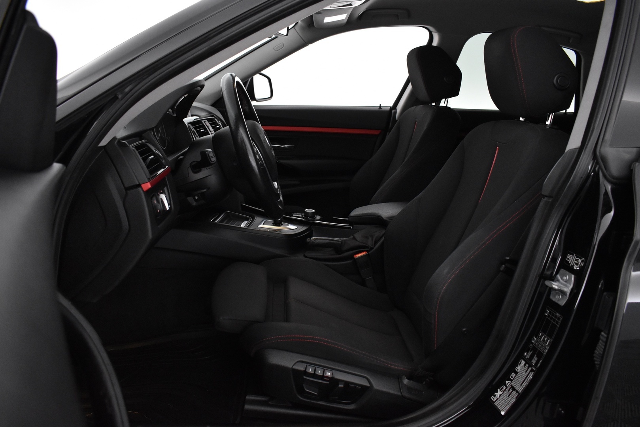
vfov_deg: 47.9
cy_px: 214
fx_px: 480
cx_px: 320
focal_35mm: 27
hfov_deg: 67.4
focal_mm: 18
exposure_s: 1/80
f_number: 4.5
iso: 3200
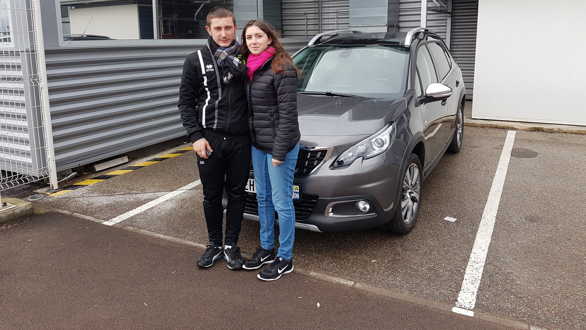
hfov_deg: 66.1
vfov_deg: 39.9
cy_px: 126
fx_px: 451
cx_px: 300
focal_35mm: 29
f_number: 1.7
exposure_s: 1/850
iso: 40
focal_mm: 4.2
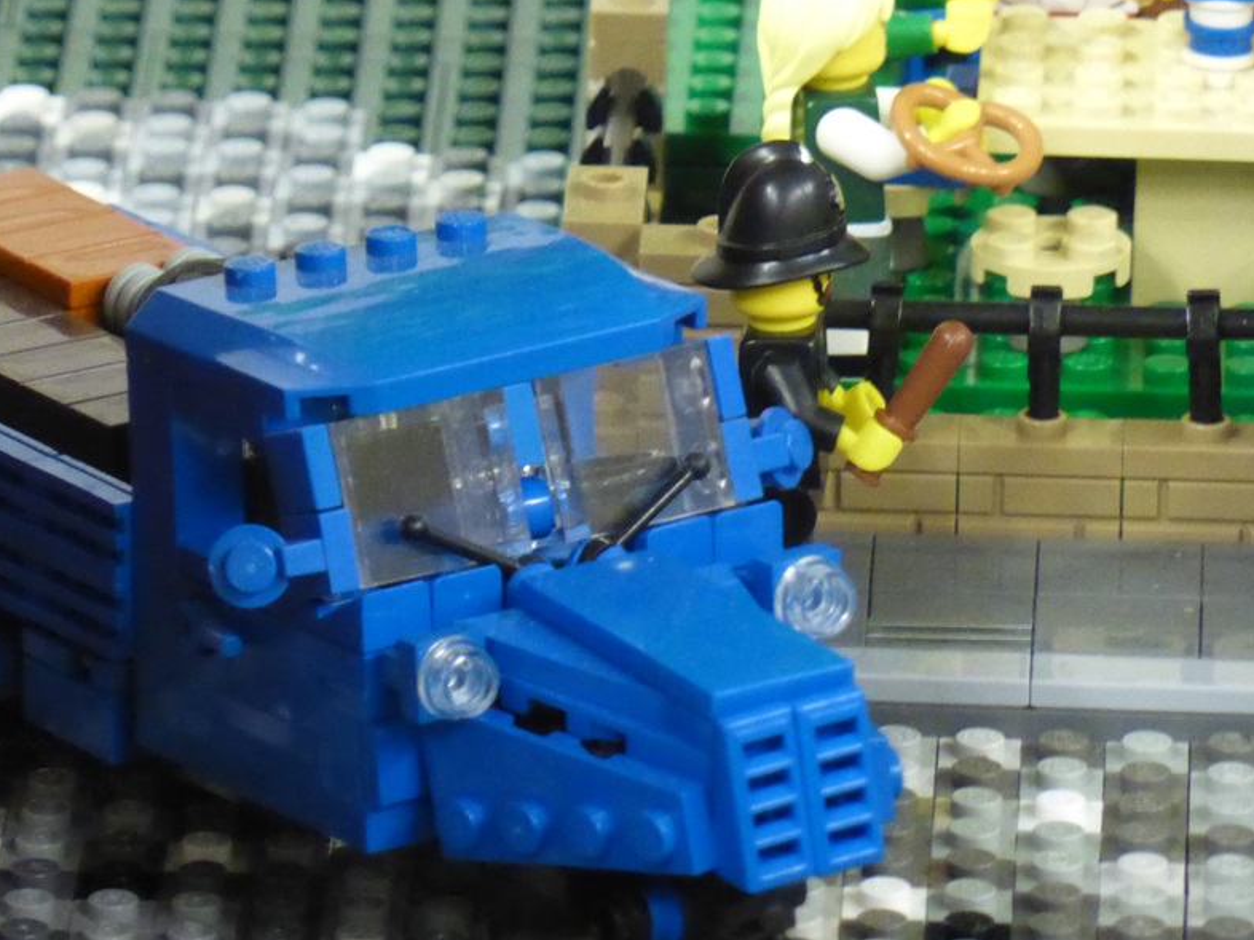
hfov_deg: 3.9
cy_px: 557
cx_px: 469
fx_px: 18216
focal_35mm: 503
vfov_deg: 3.0
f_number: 5.9
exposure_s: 1/10
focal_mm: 68.9
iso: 1600
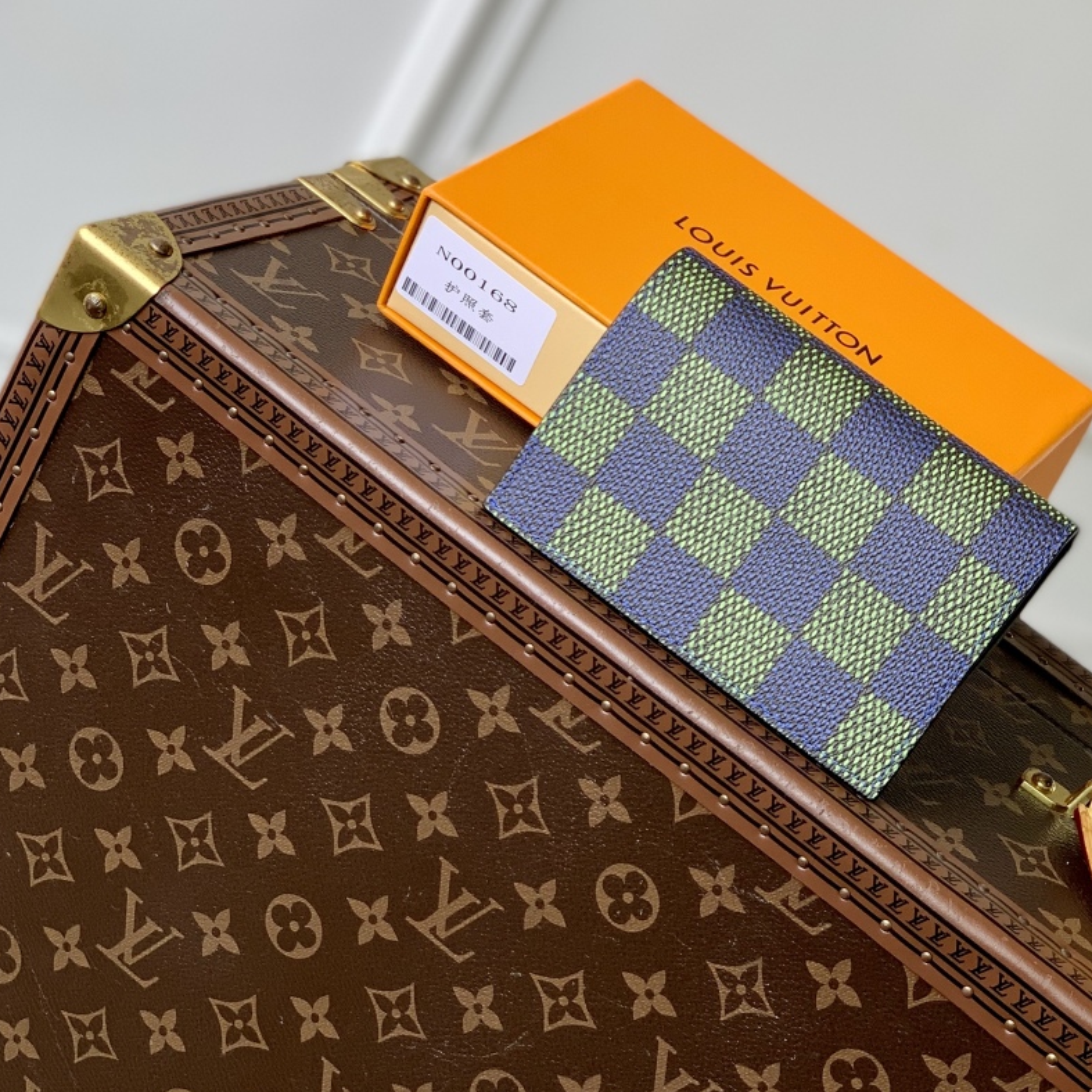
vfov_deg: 20.6
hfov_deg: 20.6
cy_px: 443
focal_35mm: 84
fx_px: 2998
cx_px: 678
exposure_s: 1/122
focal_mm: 6
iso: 20
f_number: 2.4
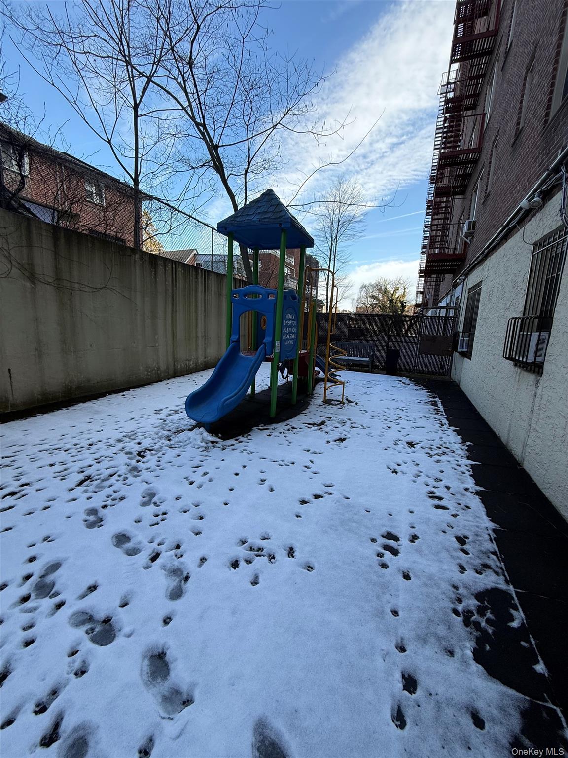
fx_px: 306
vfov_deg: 102.1
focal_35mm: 14
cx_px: 284
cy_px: 379
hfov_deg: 85.7
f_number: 2.2
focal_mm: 2.22
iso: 64
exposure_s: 1/448
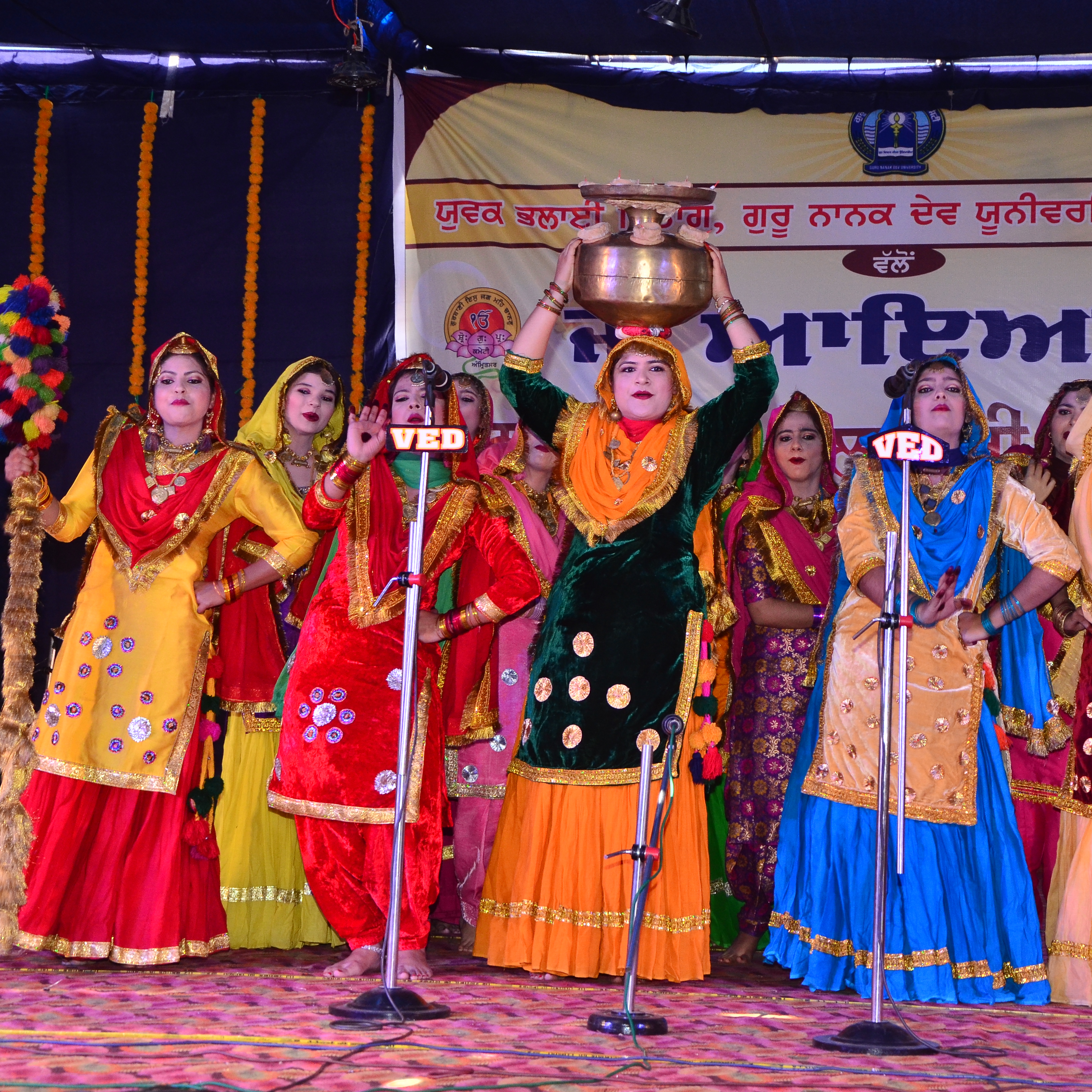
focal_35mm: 87
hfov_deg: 20.0
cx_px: 695
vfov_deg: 20.0
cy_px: 546
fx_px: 3092
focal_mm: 45
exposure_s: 1/125
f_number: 7.1
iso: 500
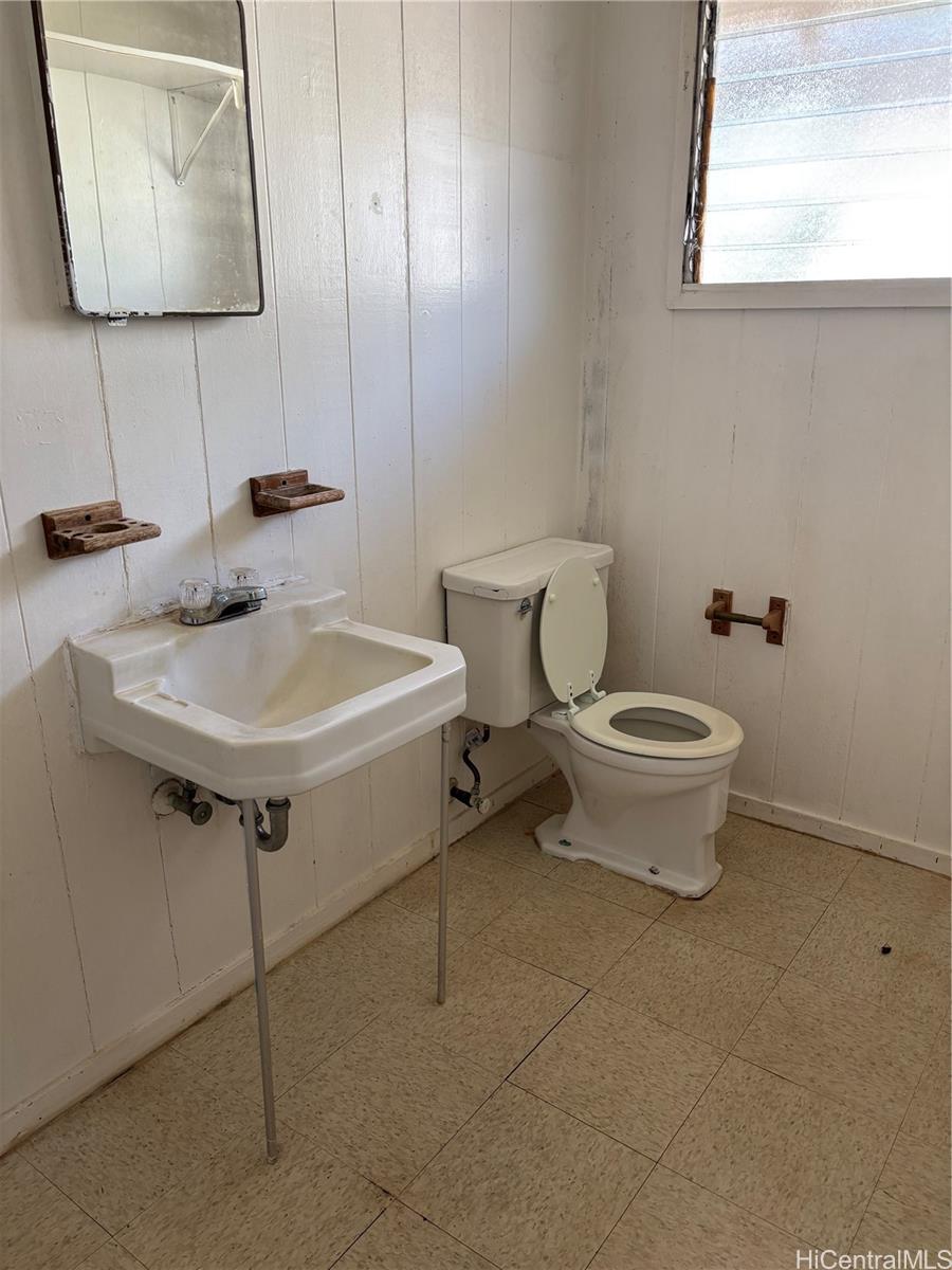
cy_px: 635
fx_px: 953
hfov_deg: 53.1
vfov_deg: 67.3
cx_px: 476
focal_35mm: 26
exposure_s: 1/121
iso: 125
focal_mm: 5.96
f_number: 1.6
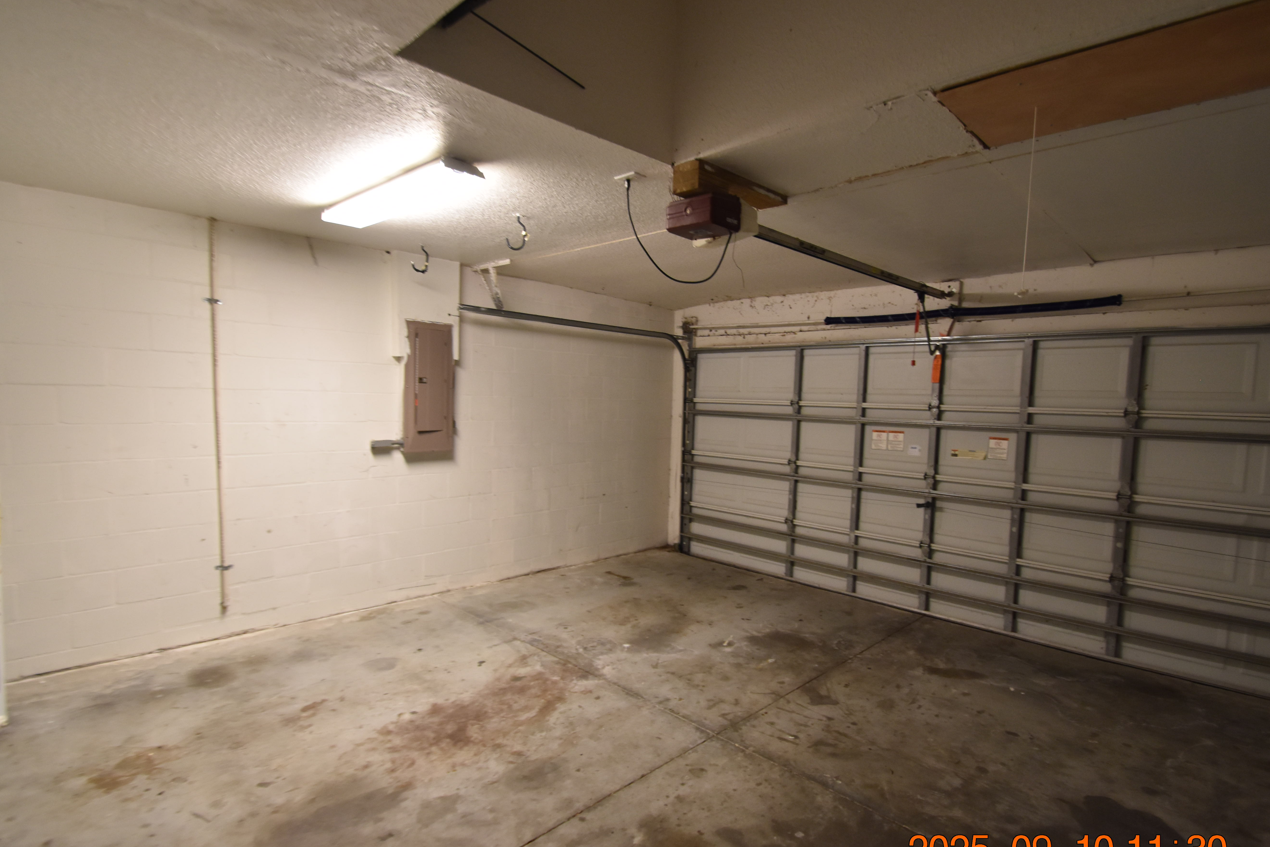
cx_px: 643
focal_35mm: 17
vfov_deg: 70.4
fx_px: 600
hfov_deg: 93.3
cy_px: 442
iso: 800
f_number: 3.5
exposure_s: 1/20
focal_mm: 10
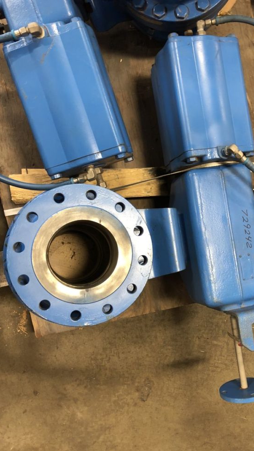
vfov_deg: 61.0
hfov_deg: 36.3
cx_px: 168
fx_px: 383
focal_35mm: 32
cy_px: 236
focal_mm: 3.99
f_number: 1.8
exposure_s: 1/15
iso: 64
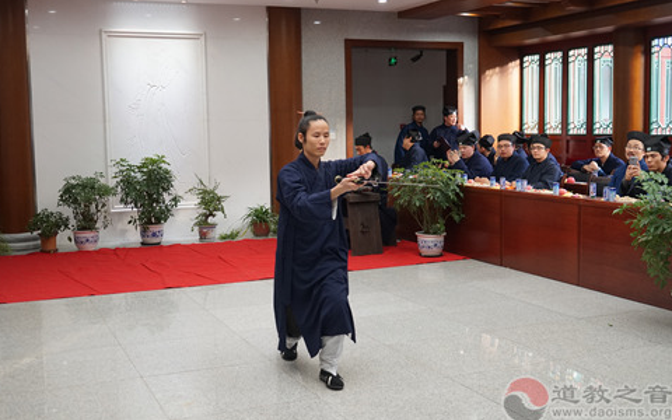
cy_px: 210
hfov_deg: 46.2
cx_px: 343
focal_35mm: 43
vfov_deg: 29.9
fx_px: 788
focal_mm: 39
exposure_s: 1/60
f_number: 4
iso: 1000
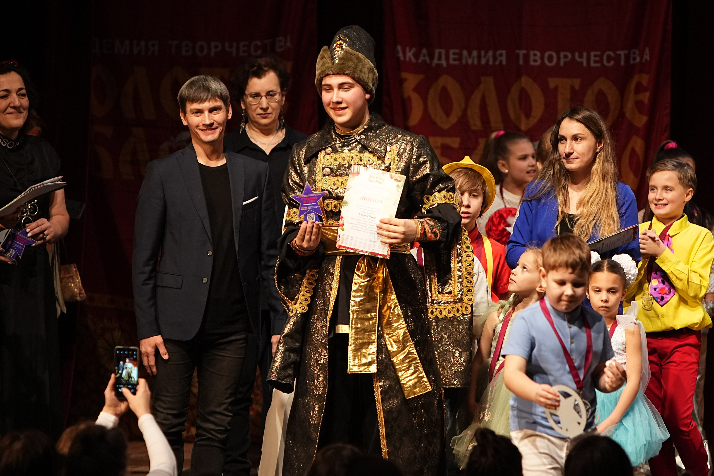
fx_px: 5196
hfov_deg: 7.9
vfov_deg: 5.2
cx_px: 357
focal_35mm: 262
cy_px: 238
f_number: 2.8
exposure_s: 1/400
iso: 2000
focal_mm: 175
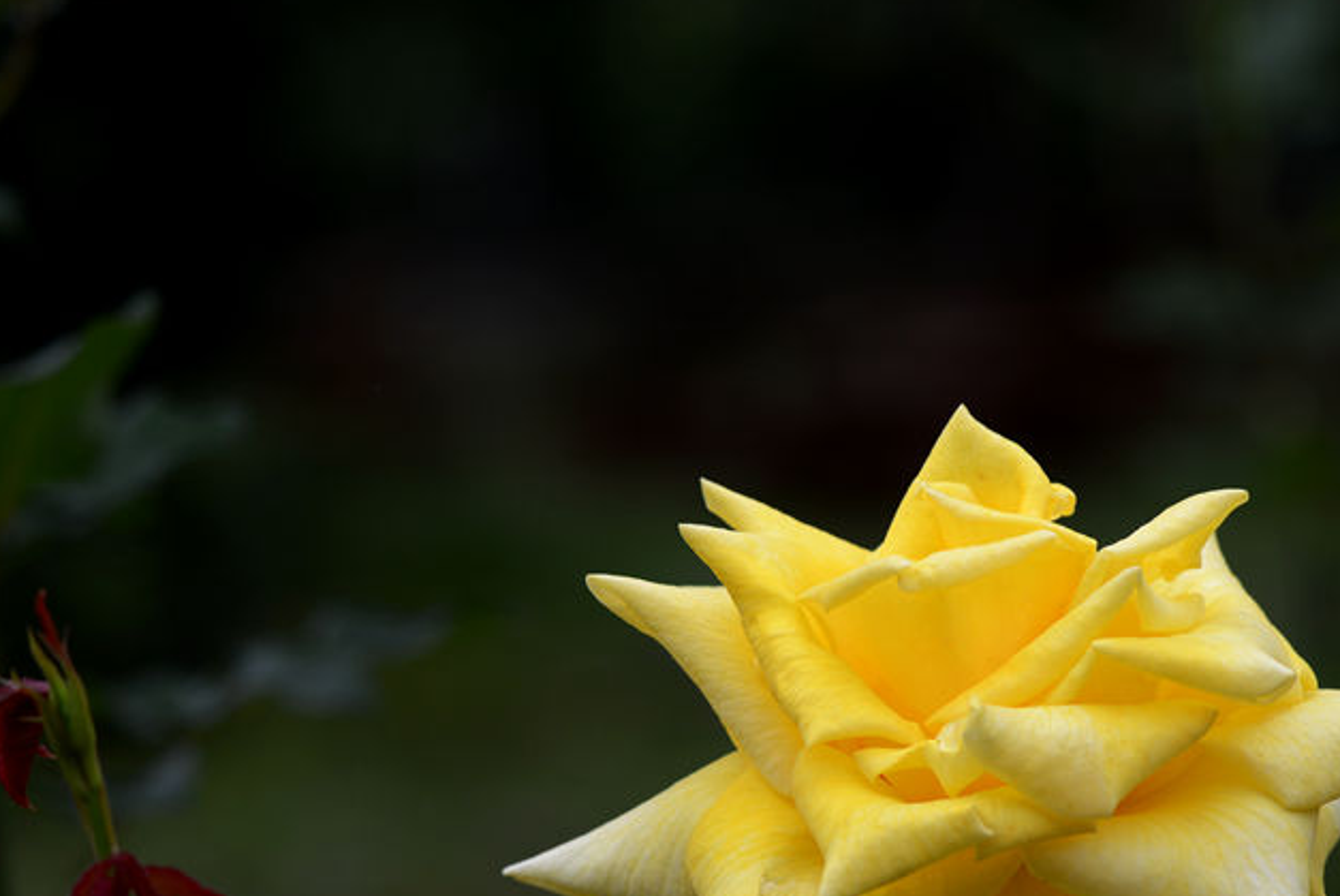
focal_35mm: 251
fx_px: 9349
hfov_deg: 8.2
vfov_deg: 5.5
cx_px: 739
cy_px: 715
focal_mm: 105
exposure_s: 1/500
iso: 160
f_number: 5.6
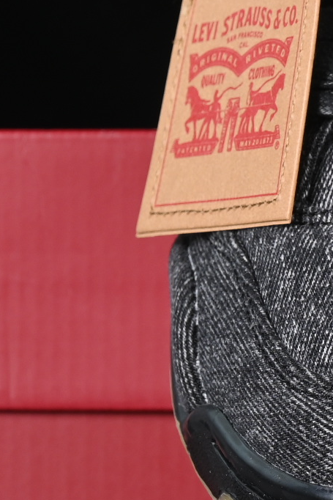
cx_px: 684
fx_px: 4077
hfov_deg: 4.6
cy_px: 180
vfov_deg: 7.0
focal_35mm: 294
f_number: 7.1
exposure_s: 1/60
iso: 160
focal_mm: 48
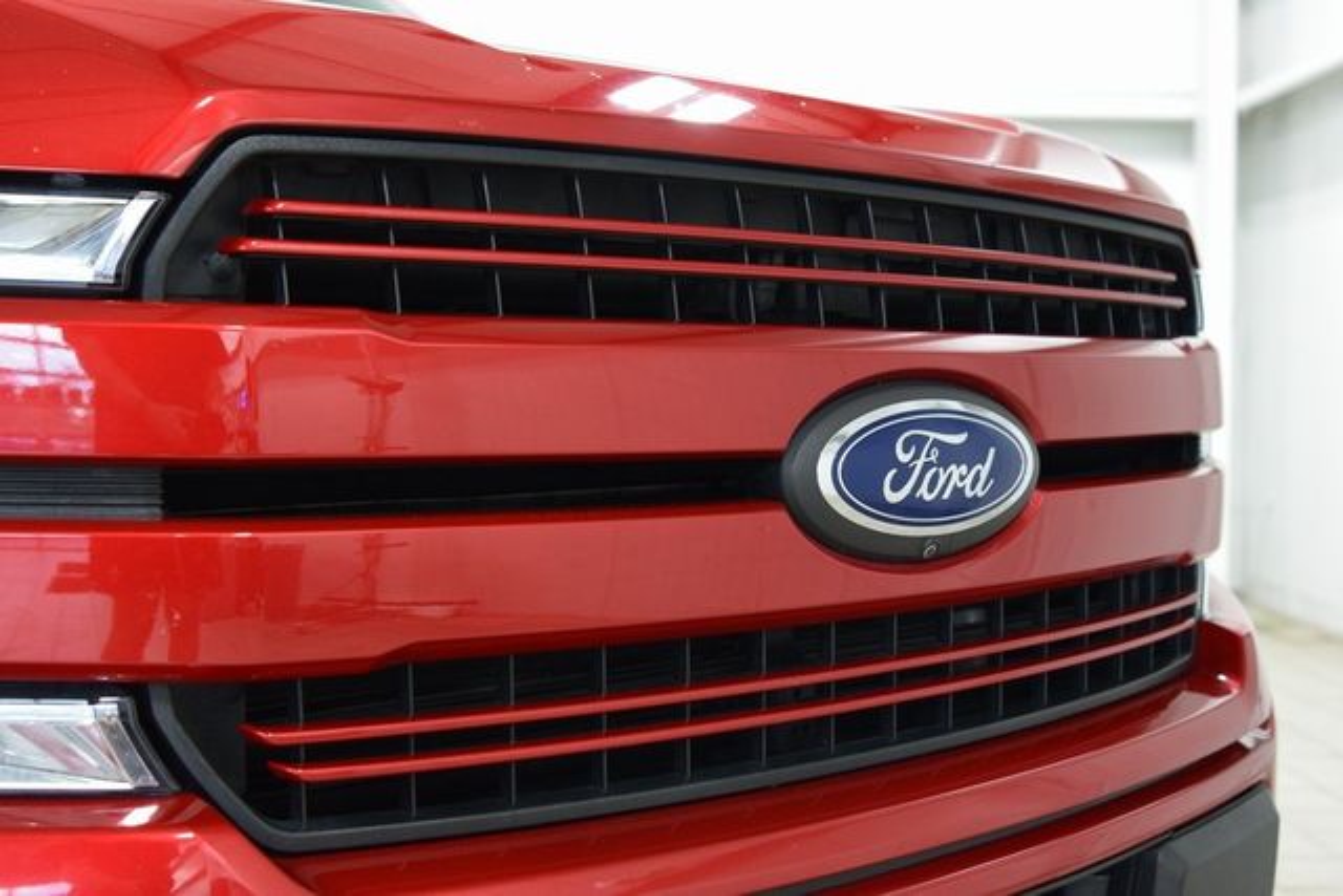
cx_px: 672
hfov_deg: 41.1
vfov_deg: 28.1
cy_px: 448
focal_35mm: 48
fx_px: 1791
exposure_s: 1/60
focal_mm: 32
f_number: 3.5
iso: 1600
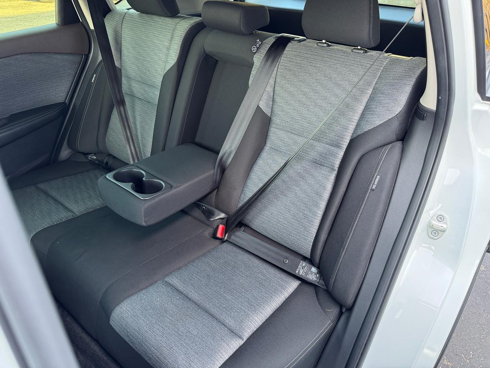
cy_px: 184
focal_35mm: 24
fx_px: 340
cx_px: 245
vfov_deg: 56.8
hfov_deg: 71.6
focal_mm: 6.76
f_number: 1.78
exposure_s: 1/60
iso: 250
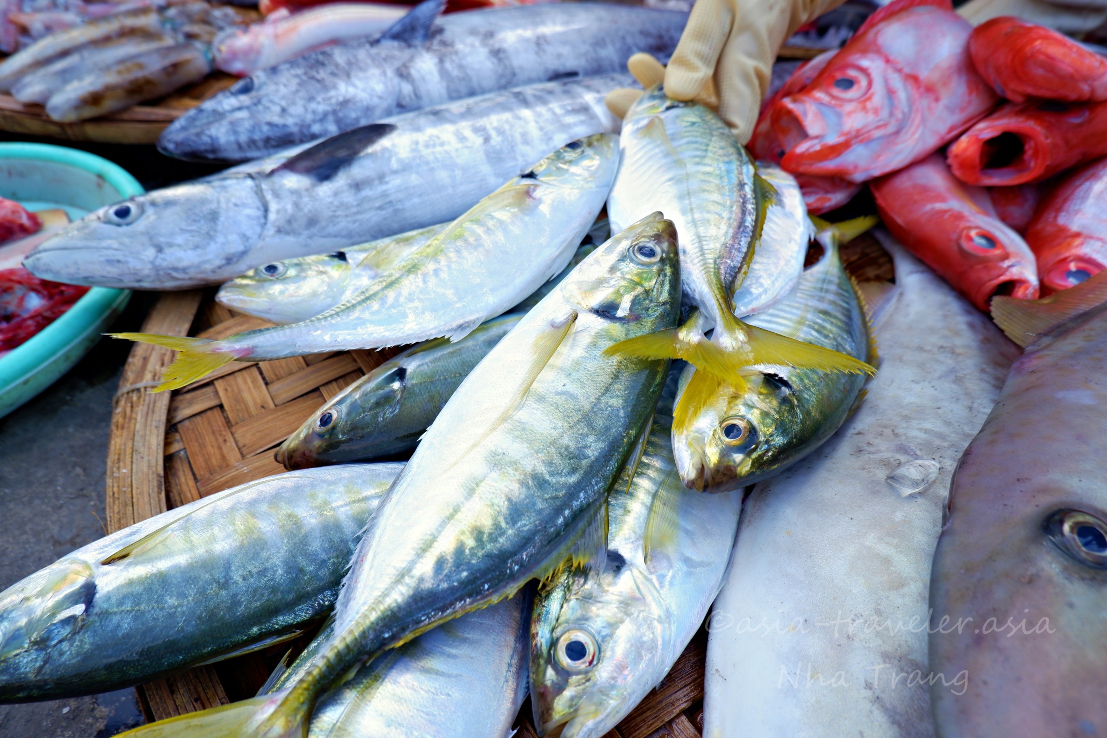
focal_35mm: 23
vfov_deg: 55.1
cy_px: 369
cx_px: 554
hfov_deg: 76.1
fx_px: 707
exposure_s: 1/300
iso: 200
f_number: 5
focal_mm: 15
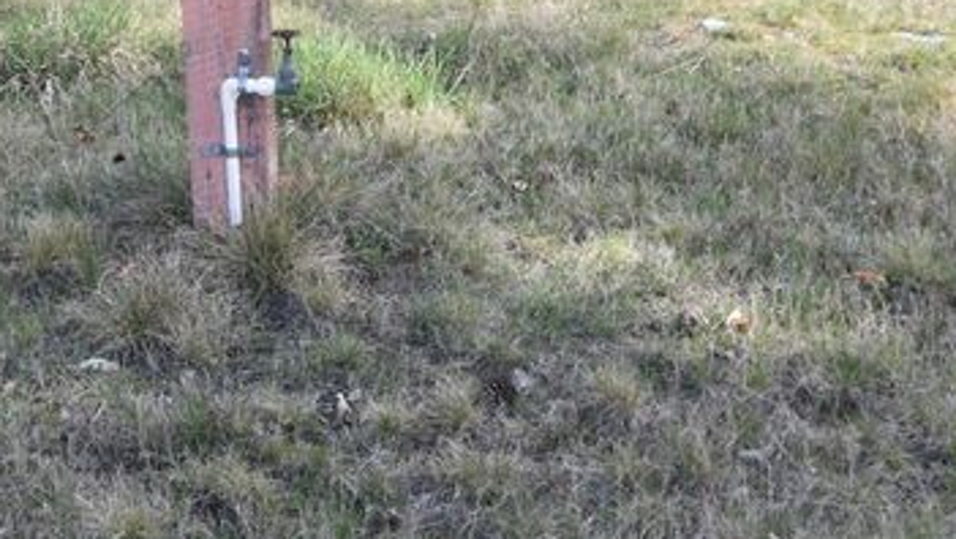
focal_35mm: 72
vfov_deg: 16.7
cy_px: 117
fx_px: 1830
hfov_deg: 28.7
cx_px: 204
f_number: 8
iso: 400
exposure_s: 1/250
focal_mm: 21
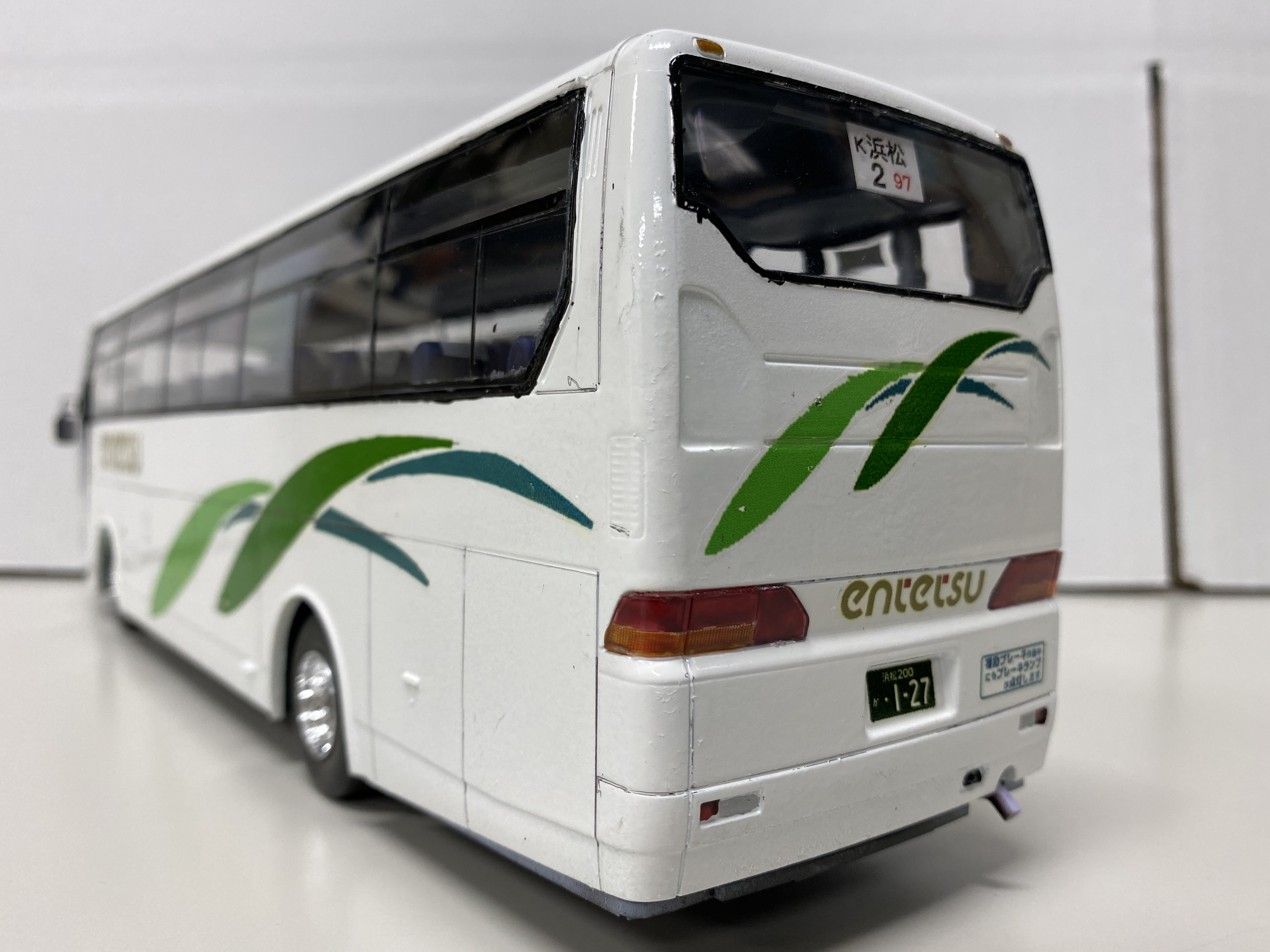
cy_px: 476
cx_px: 635
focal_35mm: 26
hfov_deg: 67.3
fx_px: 954
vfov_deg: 53.1
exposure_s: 1/120
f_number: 1.8
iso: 100
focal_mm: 4.25
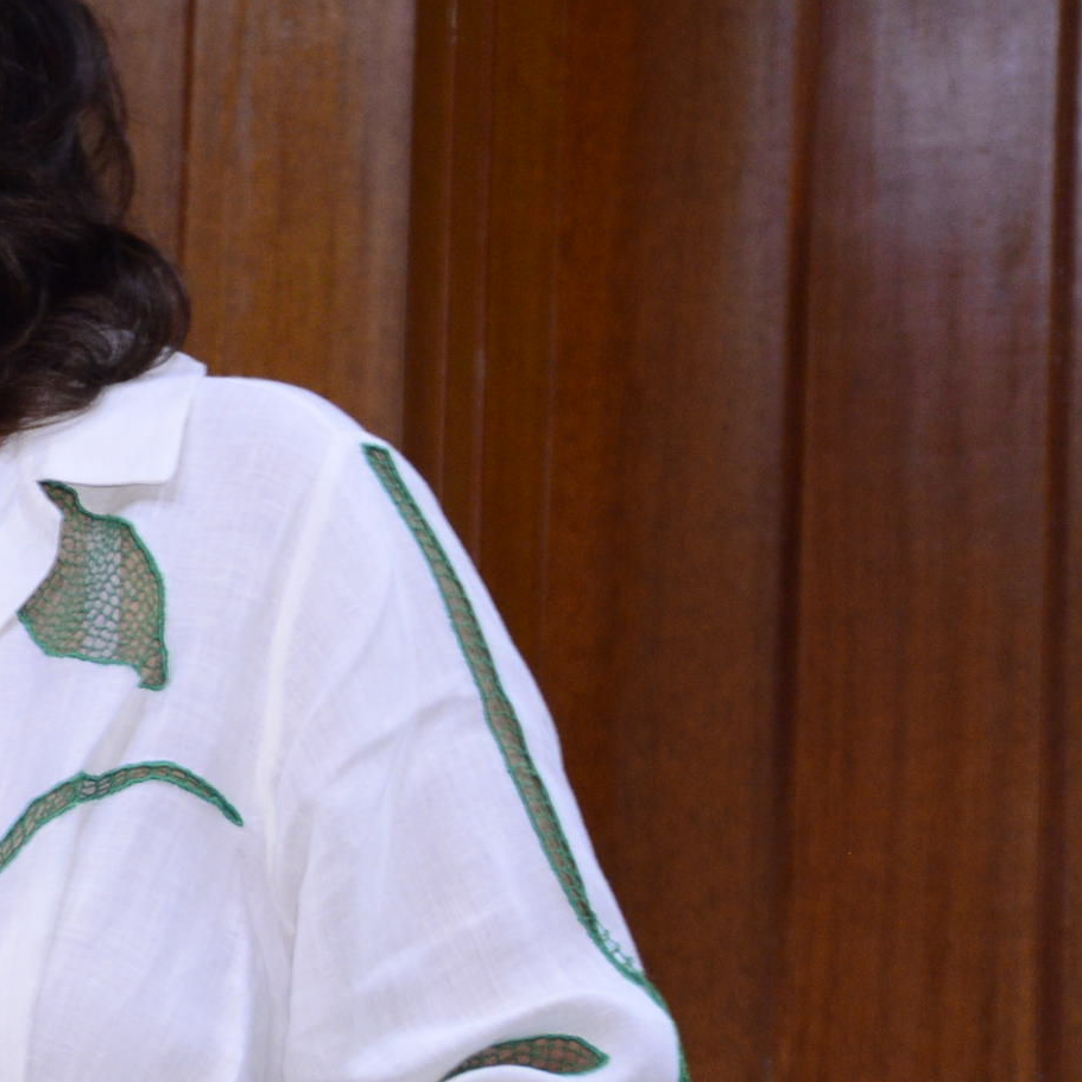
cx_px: -553
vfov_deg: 8.0
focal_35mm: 219
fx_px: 7745
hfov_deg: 7.8
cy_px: 593
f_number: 5.3
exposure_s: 1/60
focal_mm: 78
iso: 2000
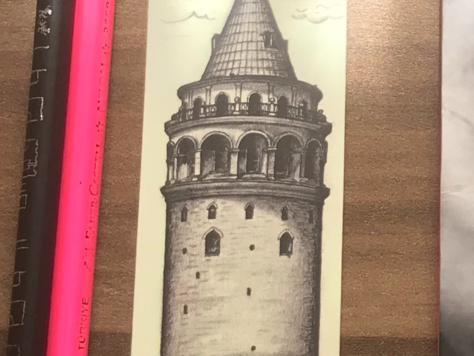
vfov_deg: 11.0
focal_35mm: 134
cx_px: 581
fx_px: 1835
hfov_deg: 14.2
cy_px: 85
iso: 32
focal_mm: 3.99
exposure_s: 1/96
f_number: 1.8
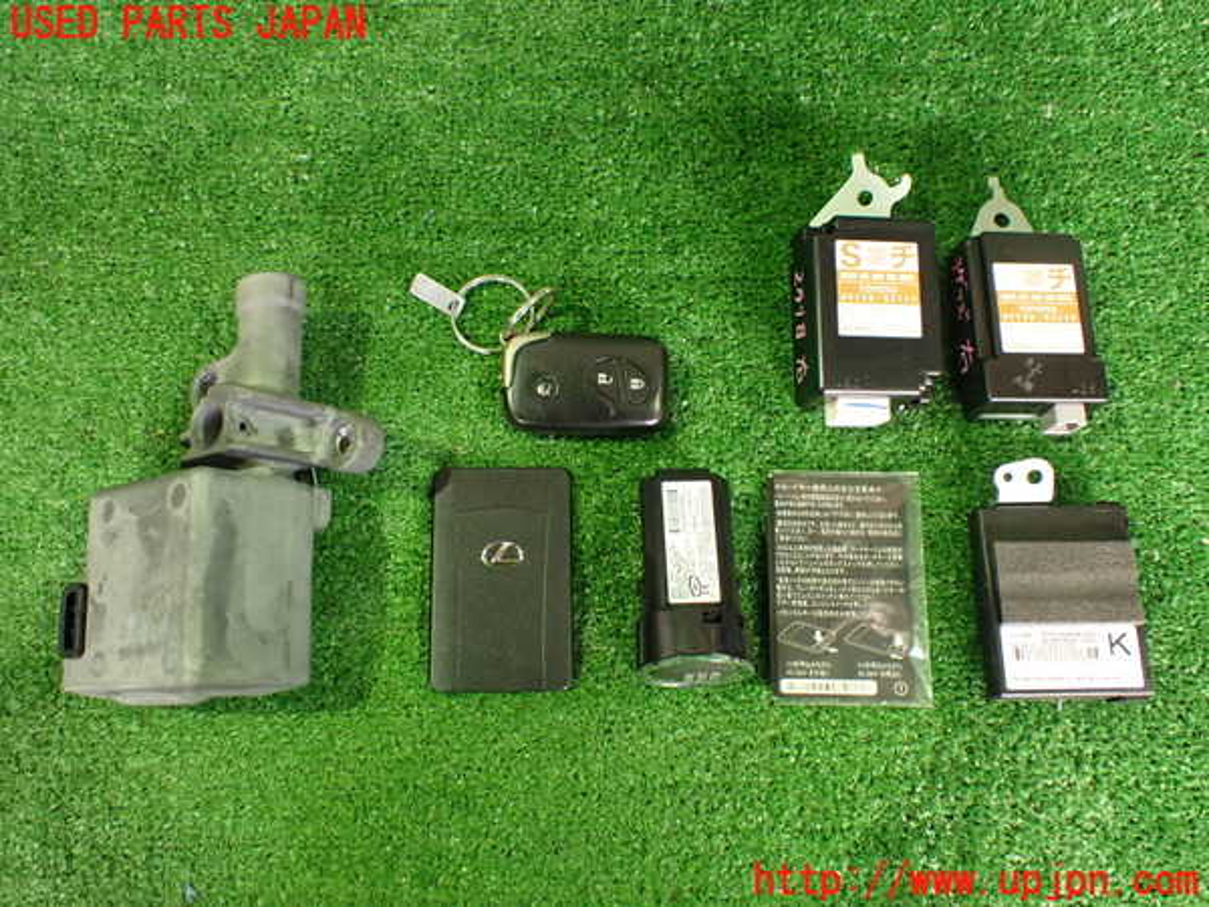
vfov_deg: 46.8
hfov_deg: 60.0
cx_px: 604
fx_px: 1048
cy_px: 454
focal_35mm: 30
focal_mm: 5.4
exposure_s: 1/30
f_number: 2.3
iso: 800
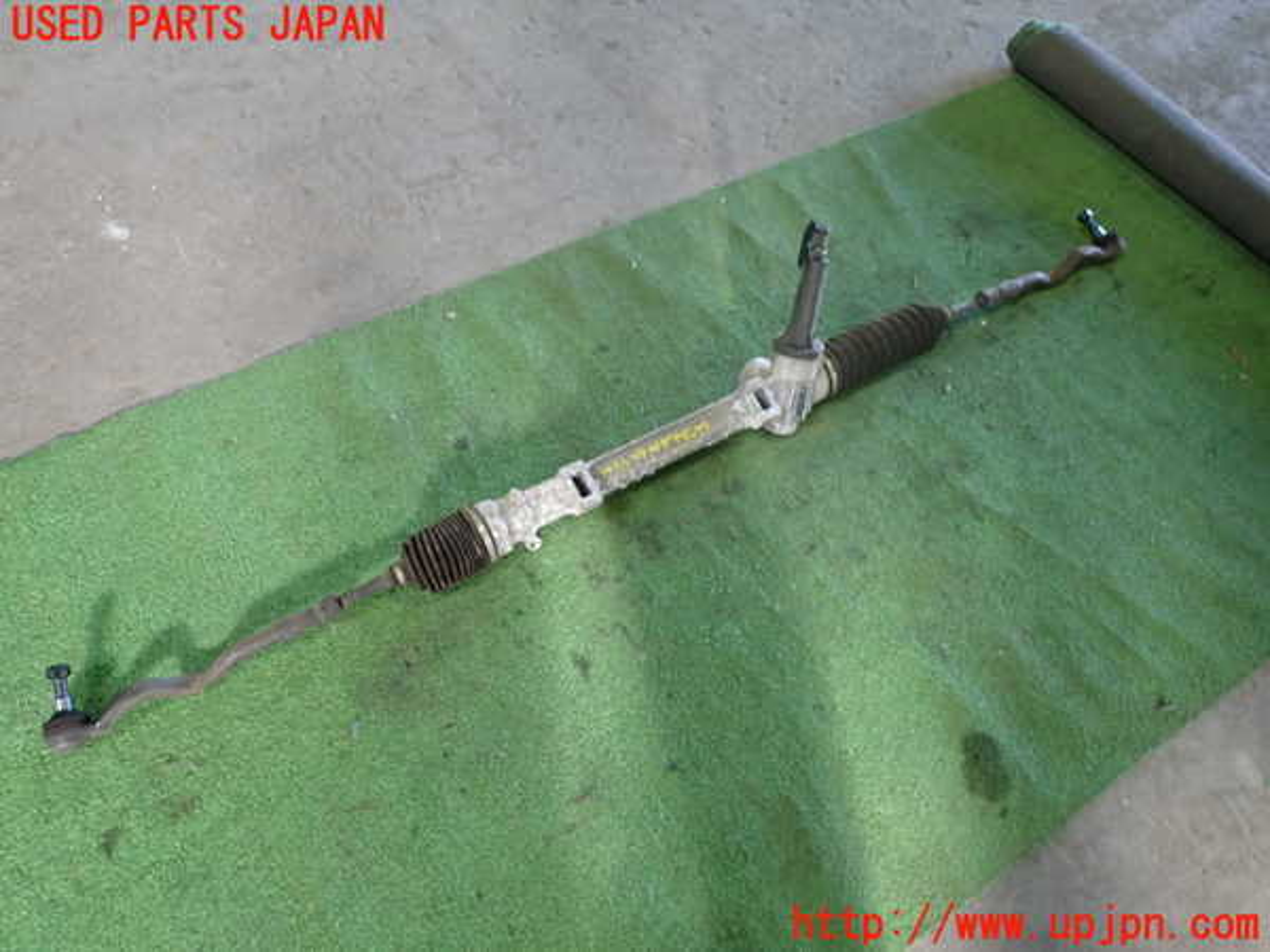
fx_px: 917
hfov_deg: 69.4
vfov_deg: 54.9
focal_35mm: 25
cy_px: 476
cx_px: 635
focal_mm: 4.5
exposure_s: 1/30
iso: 200
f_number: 2
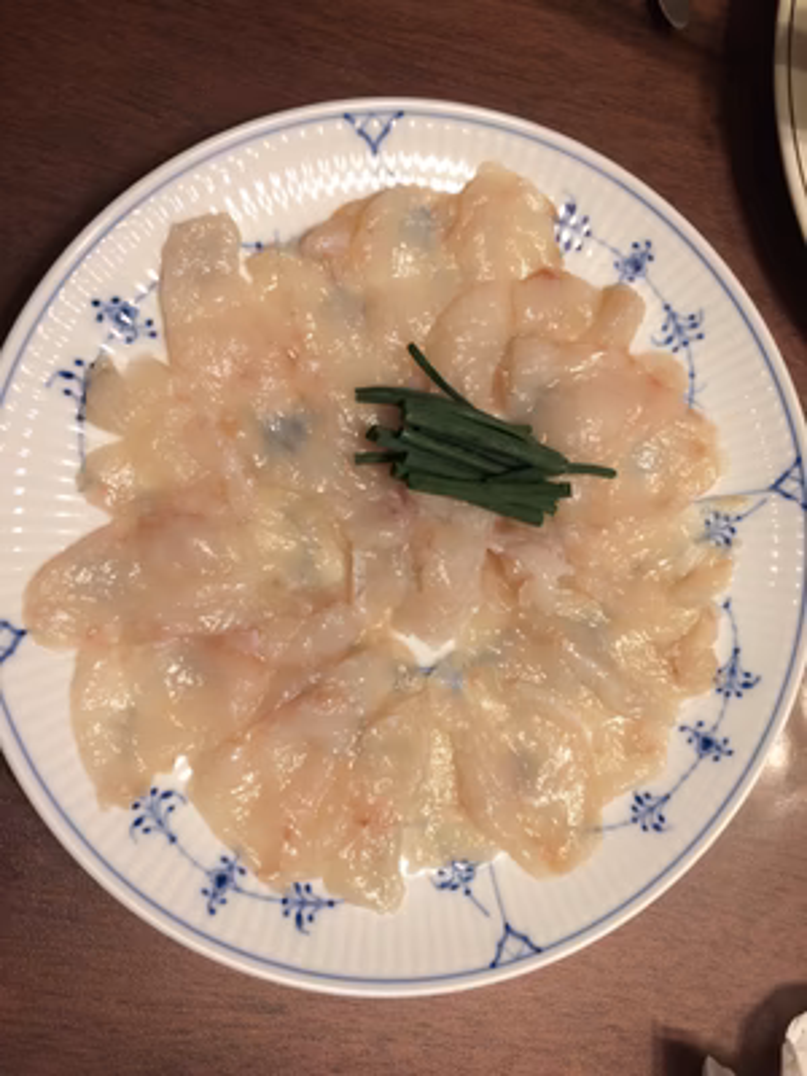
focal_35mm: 29
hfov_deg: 48.2
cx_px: 404
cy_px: 538
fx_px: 901
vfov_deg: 61.7
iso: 64
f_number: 2.2
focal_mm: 4.15
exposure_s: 1/30
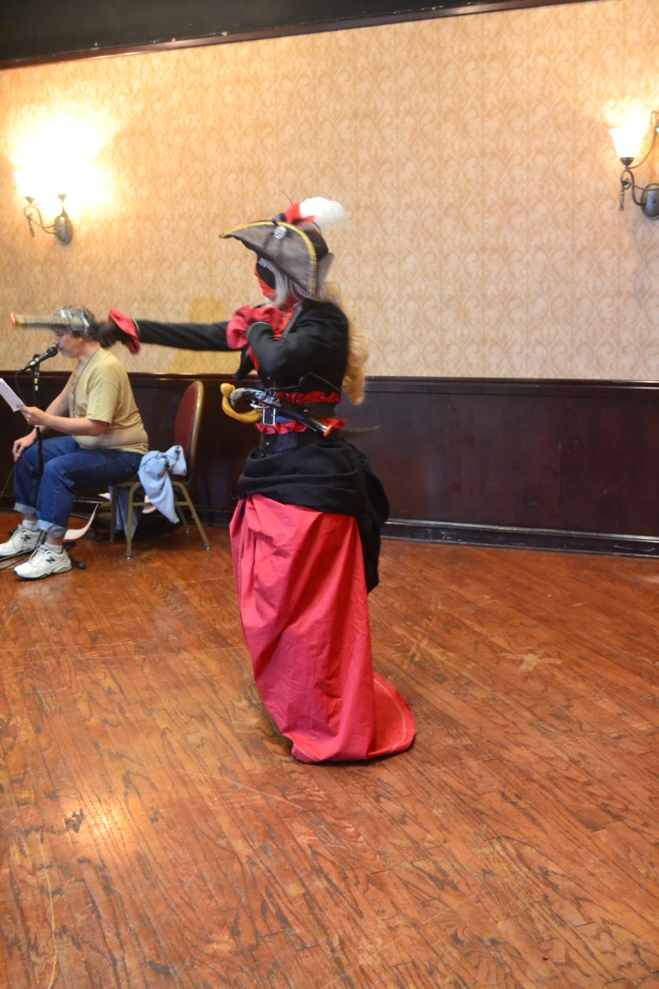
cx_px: 330
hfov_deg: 31.9
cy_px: 494
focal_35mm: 42
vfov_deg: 46.4
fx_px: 1153
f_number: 4.5
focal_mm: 28
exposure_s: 1/20
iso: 3200
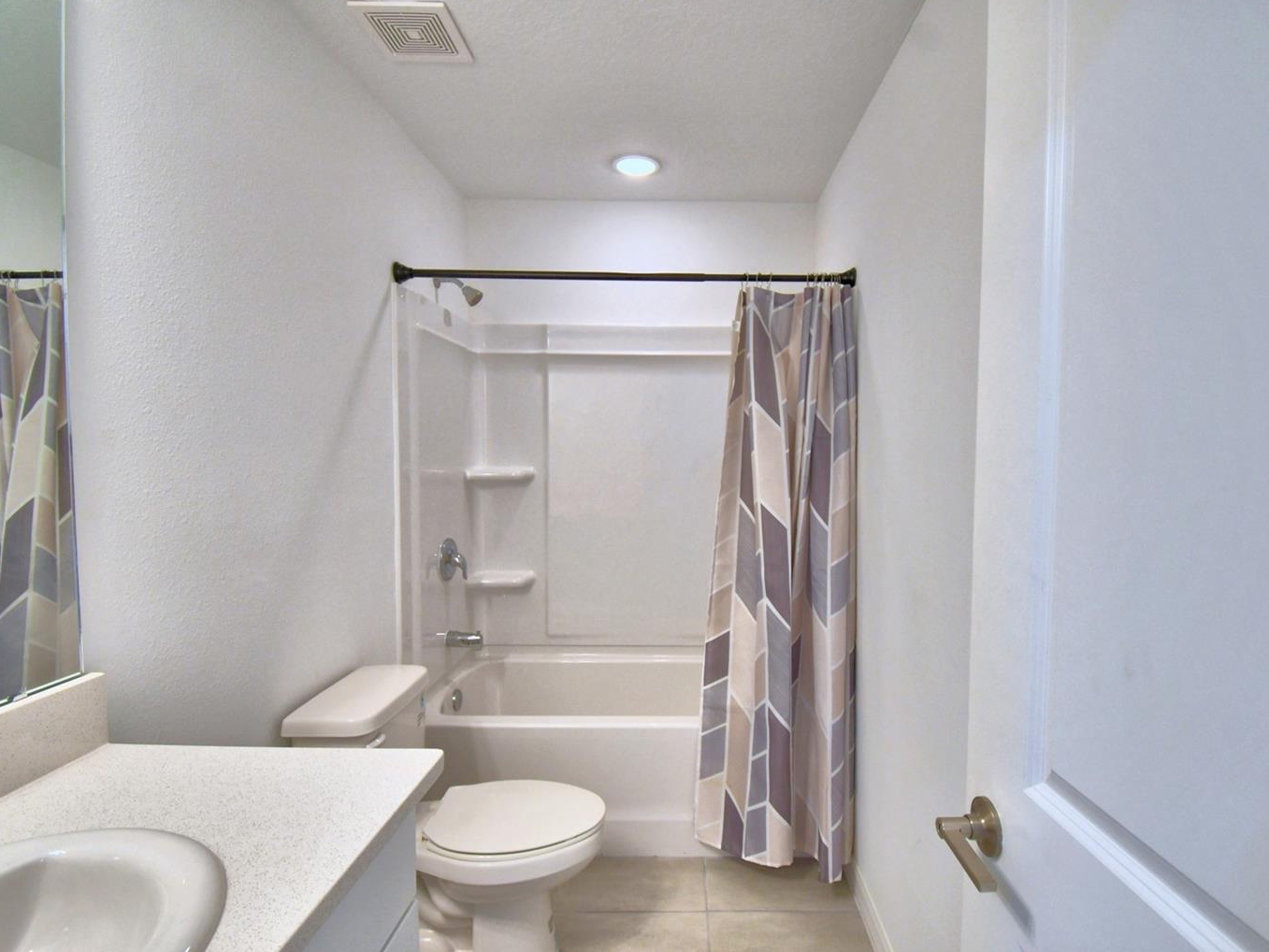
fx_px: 623
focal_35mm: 17
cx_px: 699
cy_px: 487
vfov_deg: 74.7
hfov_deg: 90.7
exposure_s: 1/125
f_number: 4.5
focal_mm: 10
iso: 320
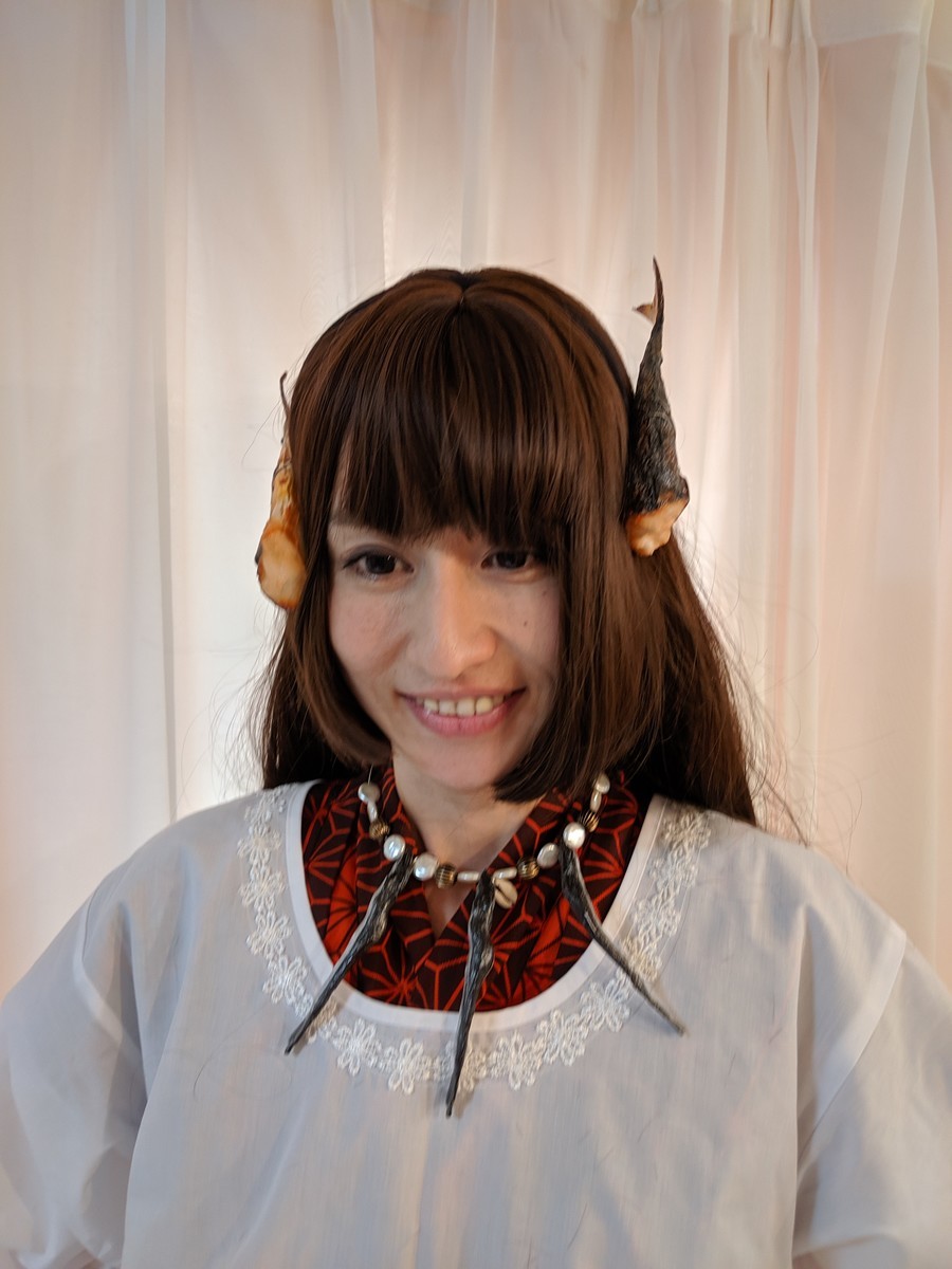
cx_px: 476
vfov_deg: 65.3
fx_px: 990
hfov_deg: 51.4
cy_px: 634
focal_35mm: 27
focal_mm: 4.44
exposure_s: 1/30
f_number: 1.8
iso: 147
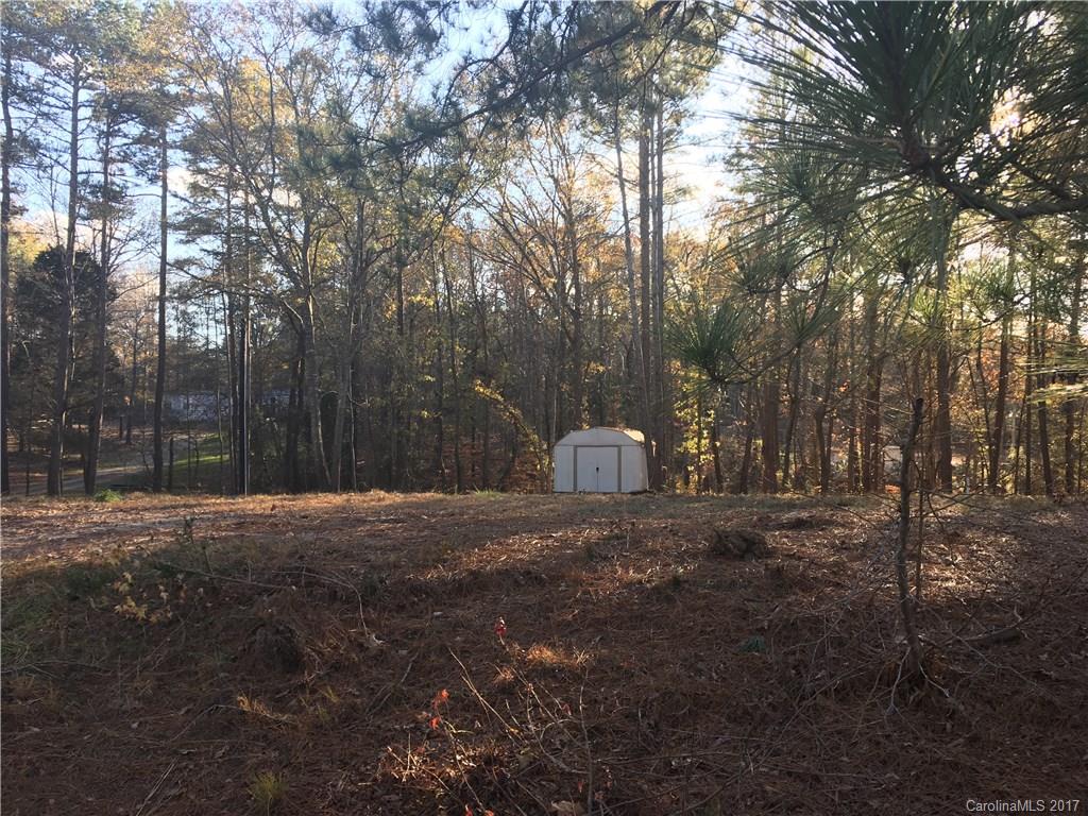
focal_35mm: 29
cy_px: 408
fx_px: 911
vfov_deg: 48.2
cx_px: 544
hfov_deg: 61.7
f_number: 2.2
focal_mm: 4.15
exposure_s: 1/125
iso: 25
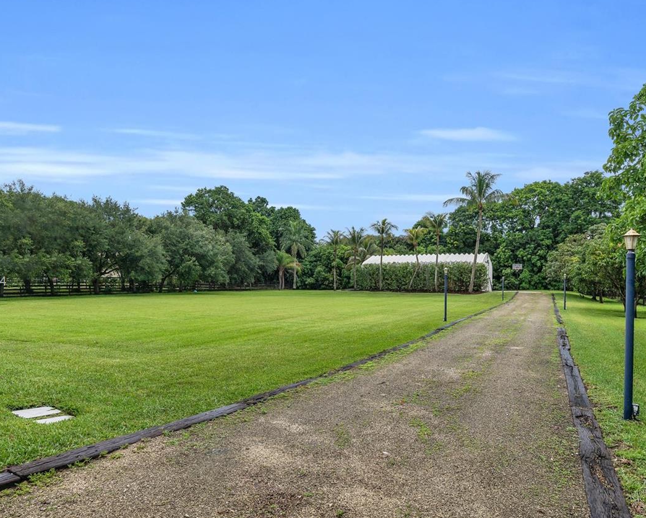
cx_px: 304
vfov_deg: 60.8
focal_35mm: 23
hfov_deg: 72.5
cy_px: 283
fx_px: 440
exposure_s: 1/1000
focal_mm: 16
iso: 320
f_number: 9
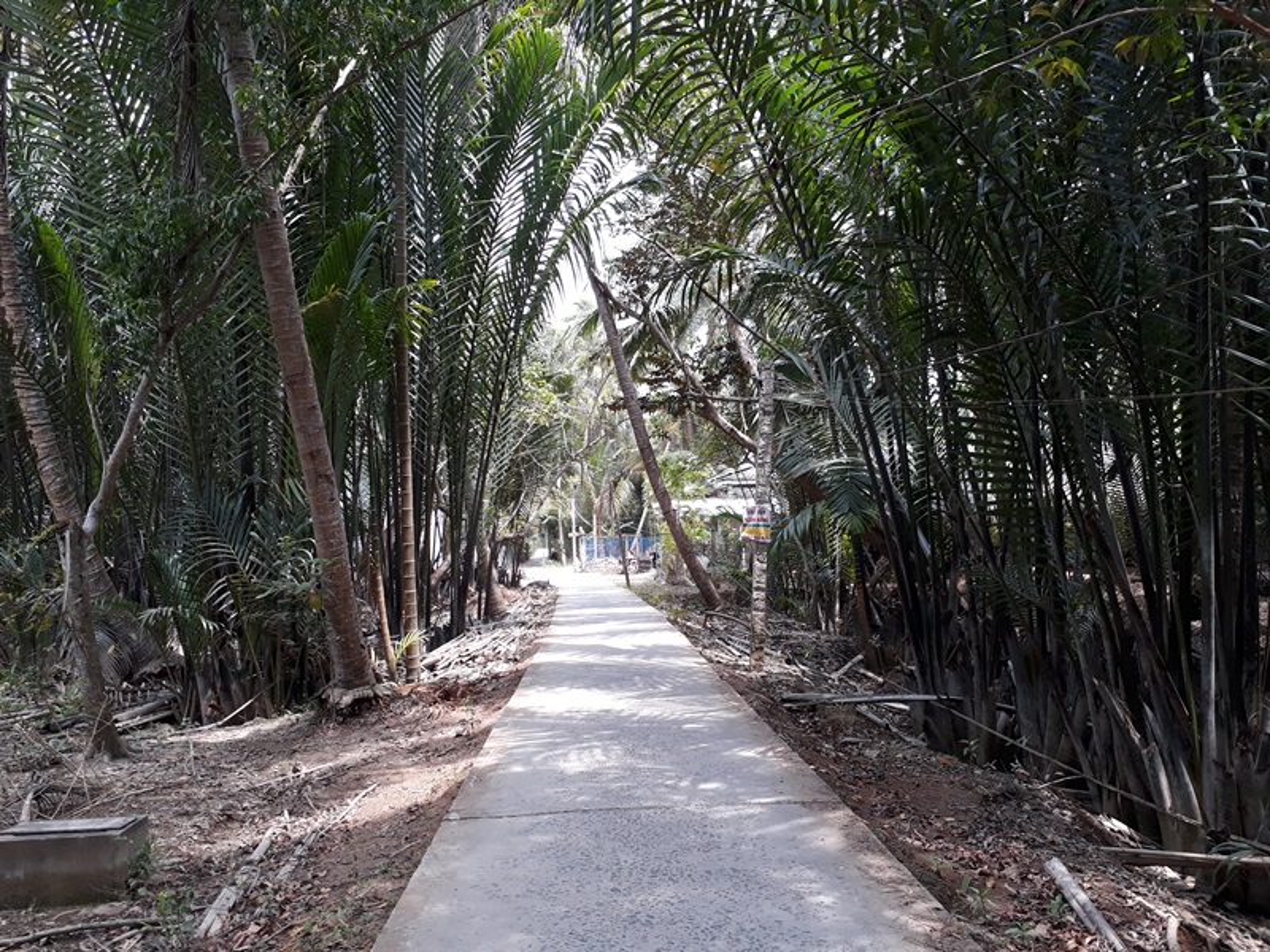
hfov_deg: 65.3
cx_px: 635
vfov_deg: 51.4
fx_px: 991
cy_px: 476
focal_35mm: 27
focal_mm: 3.6
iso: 40
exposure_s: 1/191
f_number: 1.9
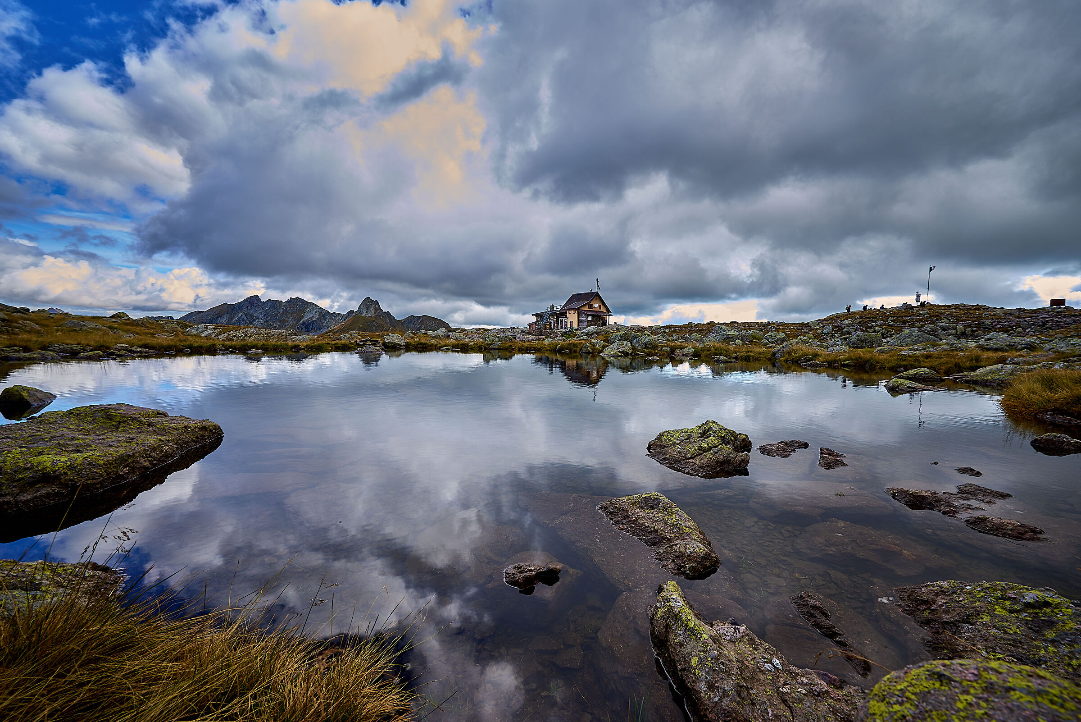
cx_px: 540
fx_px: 421
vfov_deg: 81.3
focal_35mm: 14
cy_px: 361
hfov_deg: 104.2
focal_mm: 14
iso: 100
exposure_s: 1/40
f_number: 10
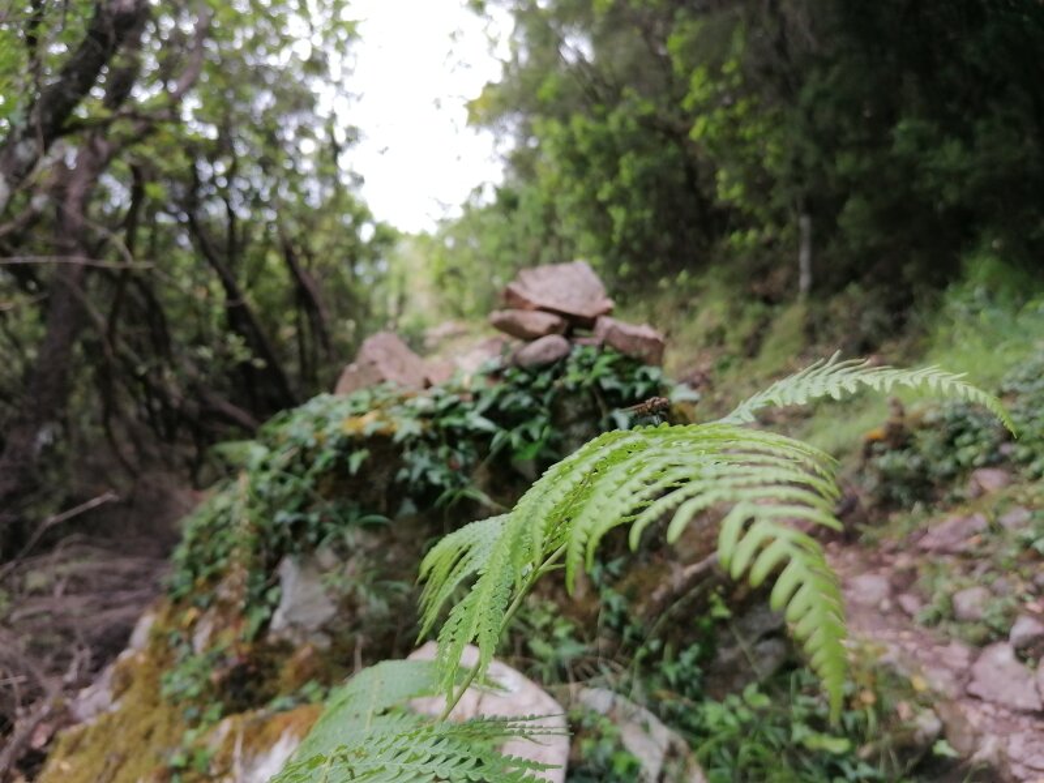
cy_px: 392
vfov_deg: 51.4
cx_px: 522
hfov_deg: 65.3
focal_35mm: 27
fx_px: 814
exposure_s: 1/100
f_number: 1.8
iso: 80
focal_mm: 4.75
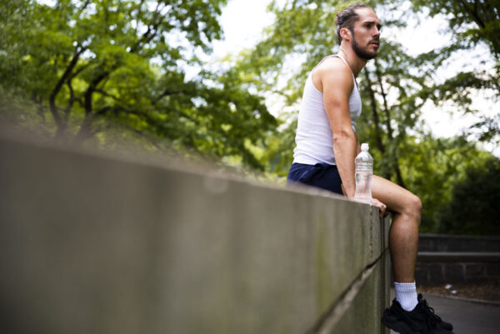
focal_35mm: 70
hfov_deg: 28.8
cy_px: 167
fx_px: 973
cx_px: 250
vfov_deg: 19.5
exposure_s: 1/160
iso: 100
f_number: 3.2
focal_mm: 70
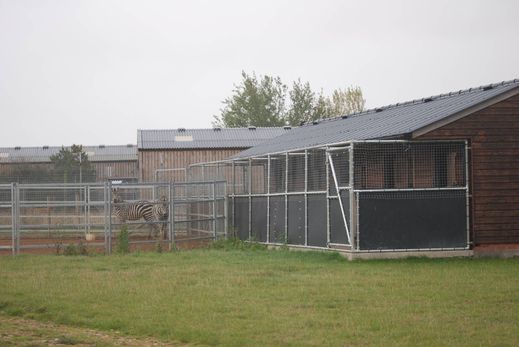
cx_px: 260
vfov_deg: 13.1
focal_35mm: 105
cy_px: 174
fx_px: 1516
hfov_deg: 19.4
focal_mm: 70
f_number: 4
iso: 200
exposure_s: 1/250
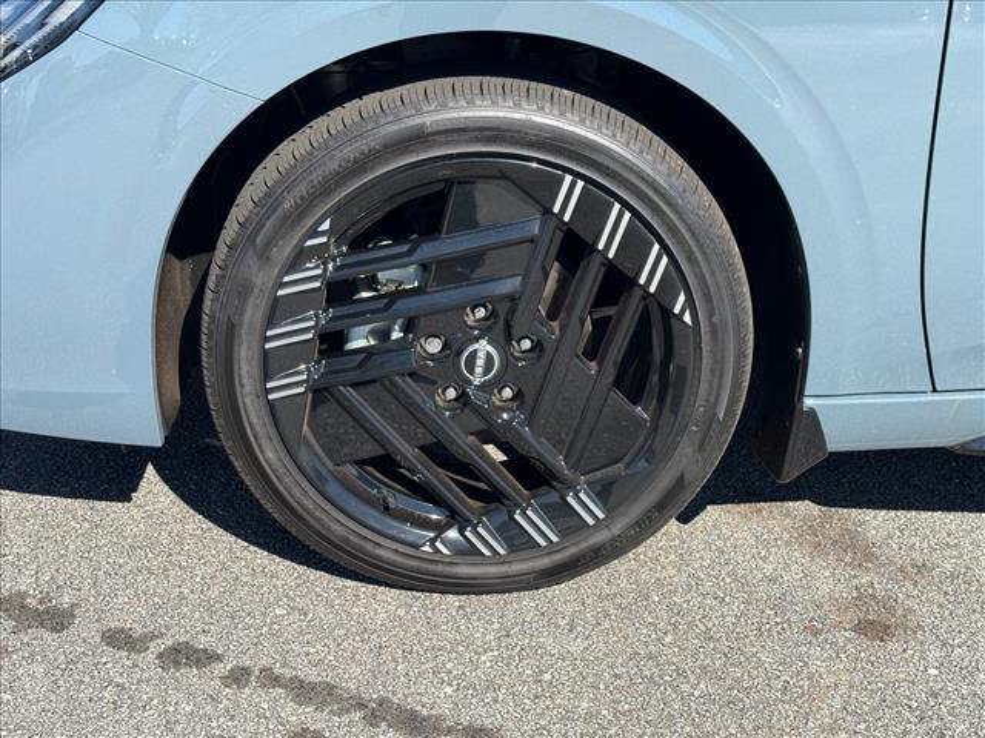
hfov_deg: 39.7
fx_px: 1366
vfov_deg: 30.3
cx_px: 492
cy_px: 369
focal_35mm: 48
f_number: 1.78
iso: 64
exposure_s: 1/1770
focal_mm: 6.76
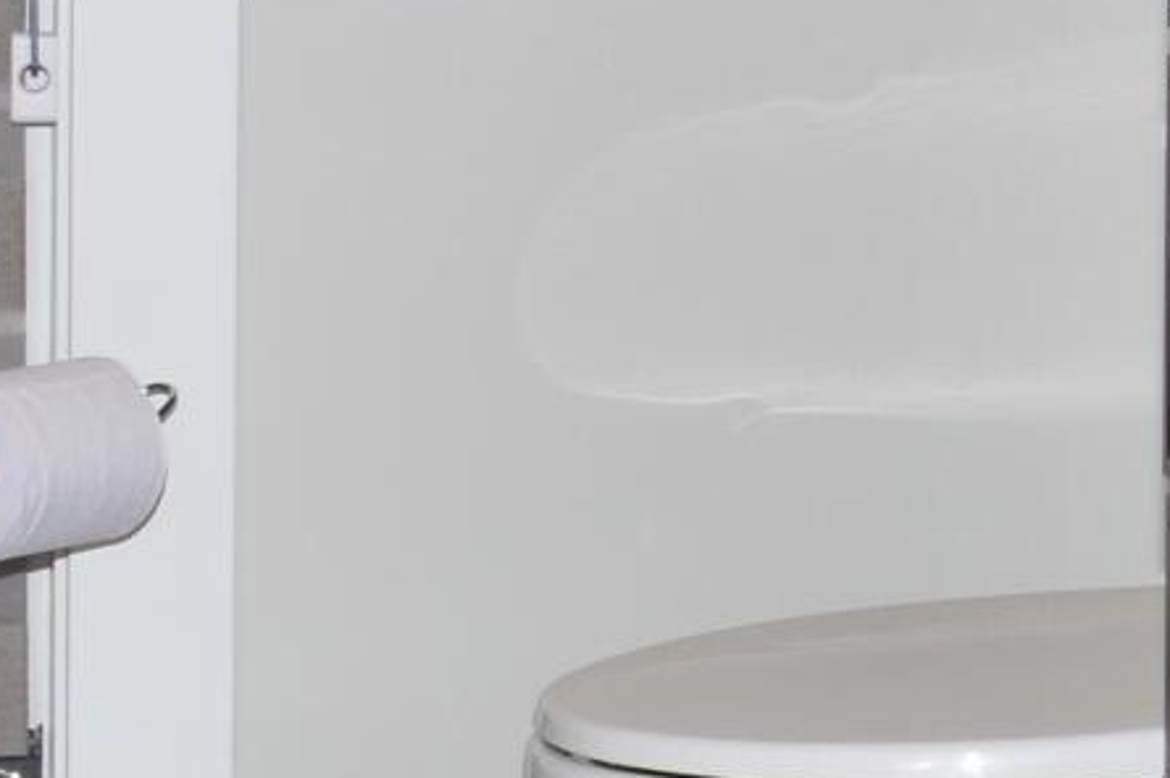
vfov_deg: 7.5
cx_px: 1888
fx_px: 5910
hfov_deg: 10.8
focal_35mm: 182
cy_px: -87
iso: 200
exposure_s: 1/60
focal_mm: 18
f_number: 8
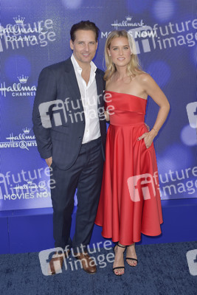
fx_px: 295
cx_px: 98
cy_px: 148
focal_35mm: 36
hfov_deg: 36.9
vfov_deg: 53.1
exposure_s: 1/250
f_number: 7.1
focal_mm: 36
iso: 320
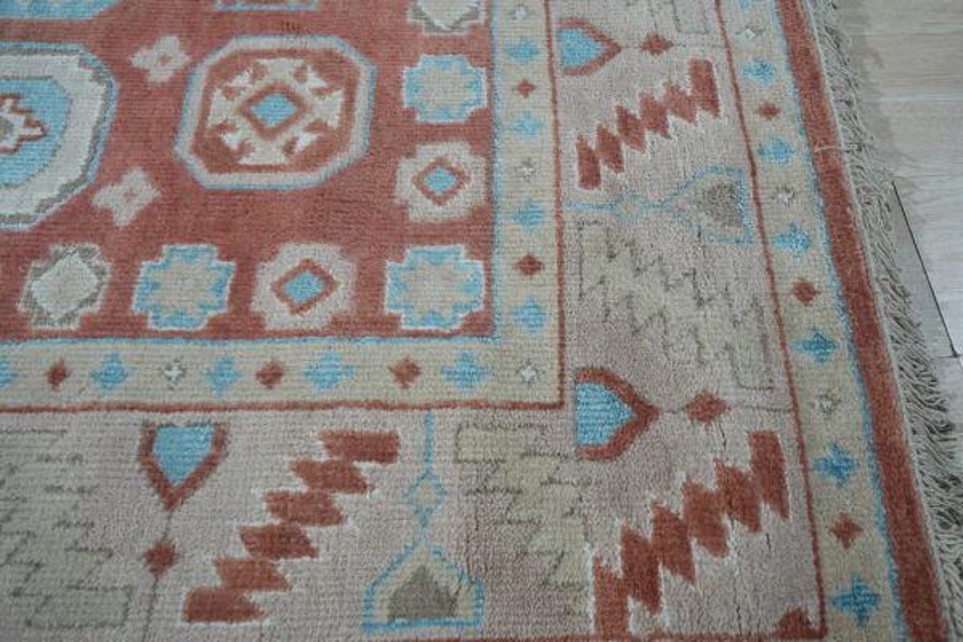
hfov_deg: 73.7
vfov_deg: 53.1
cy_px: 321
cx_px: 482
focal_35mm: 24
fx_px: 642
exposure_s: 1/160
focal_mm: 24
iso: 640
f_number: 5
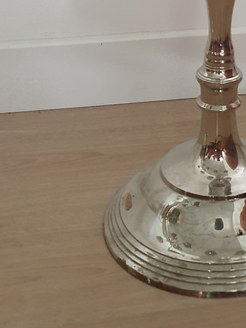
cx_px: 221
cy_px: -56
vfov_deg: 27.4
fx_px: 597
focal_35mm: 63
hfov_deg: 22.7
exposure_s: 1/20
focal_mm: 4.32
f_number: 1.5
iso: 500
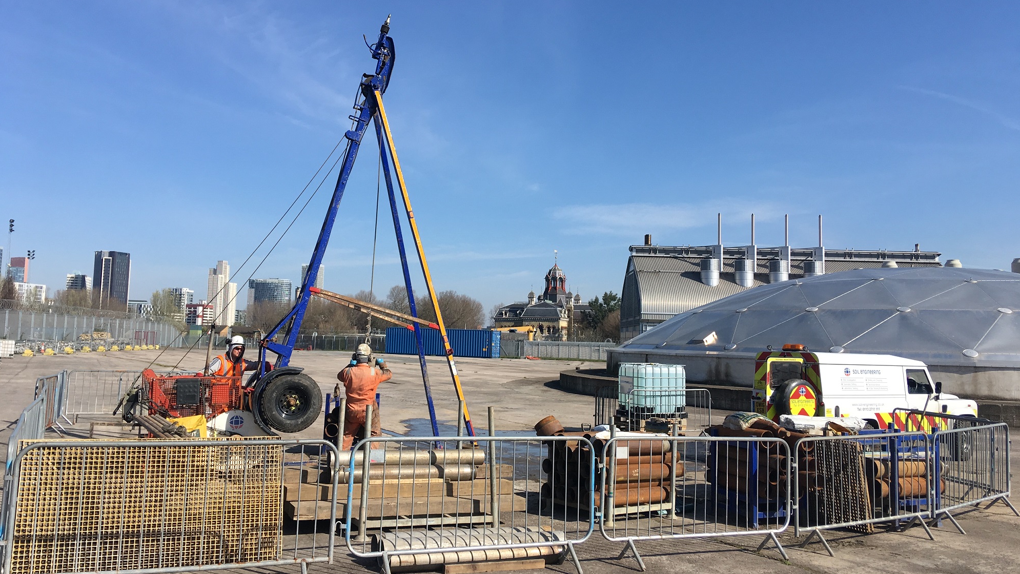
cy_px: 261
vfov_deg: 36.7
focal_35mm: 32
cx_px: 506
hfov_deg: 61.0
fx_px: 866
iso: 25
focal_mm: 4.15
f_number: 2.2
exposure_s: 1/1748
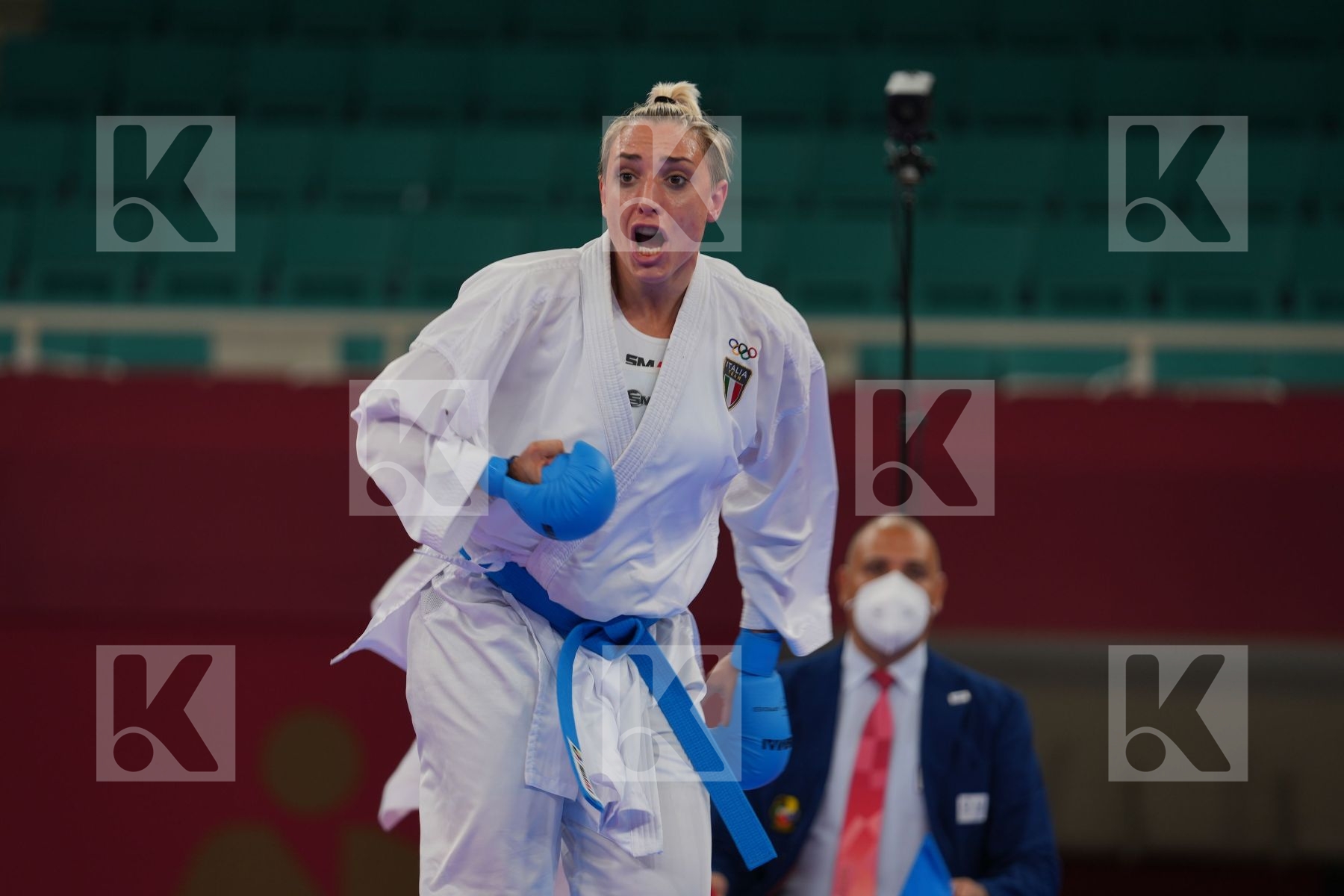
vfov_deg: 4.6
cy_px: 448
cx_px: 672
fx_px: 11199
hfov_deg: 6.9
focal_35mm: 300
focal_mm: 200
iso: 100
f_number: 2.8
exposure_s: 1/250
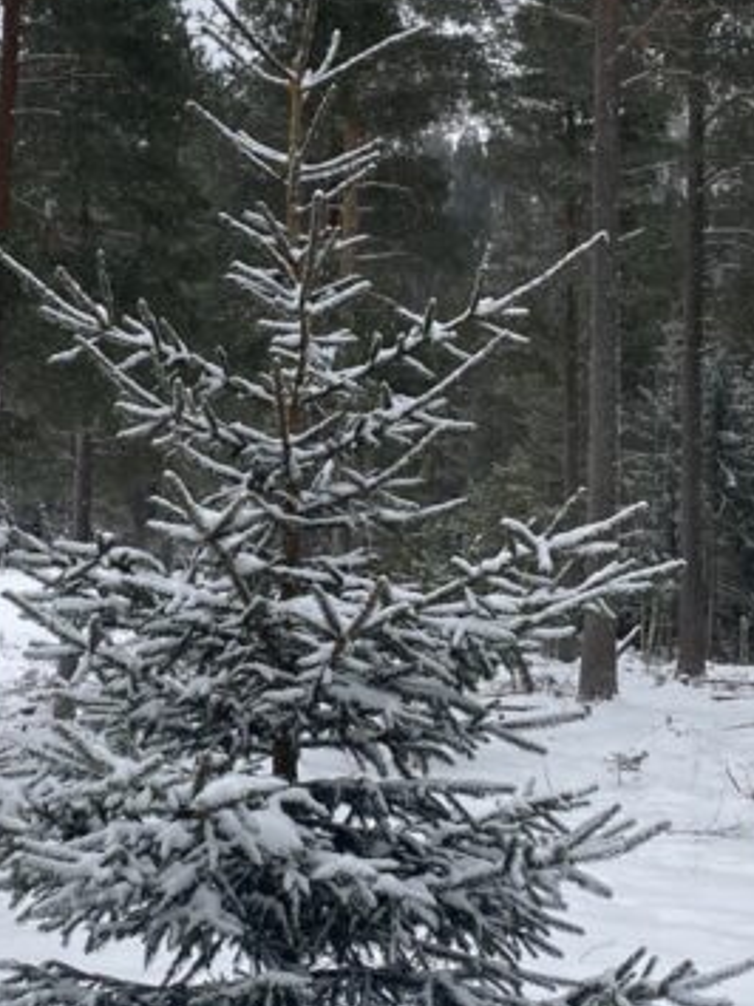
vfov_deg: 26.0
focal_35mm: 75
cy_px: 592
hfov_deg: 19.6
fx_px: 2179
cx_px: 286
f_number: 1.8
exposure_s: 1/121
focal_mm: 4.25
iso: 64
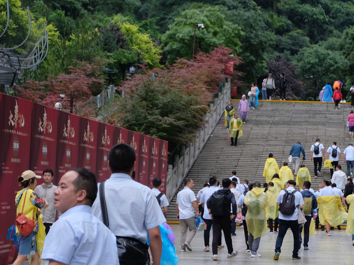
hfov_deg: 19.9
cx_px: 271
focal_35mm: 98
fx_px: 1002
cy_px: 164
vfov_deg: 15.1
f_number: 5.6
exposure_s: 1/220
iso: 400
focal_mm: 41.8
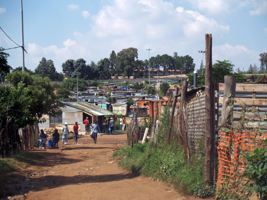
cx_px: 134
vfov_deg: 16.1
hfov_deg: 21.3
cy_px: 102
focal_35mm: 92
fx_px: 710
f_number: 6.3
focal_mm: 45
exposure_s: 1/320
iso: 100
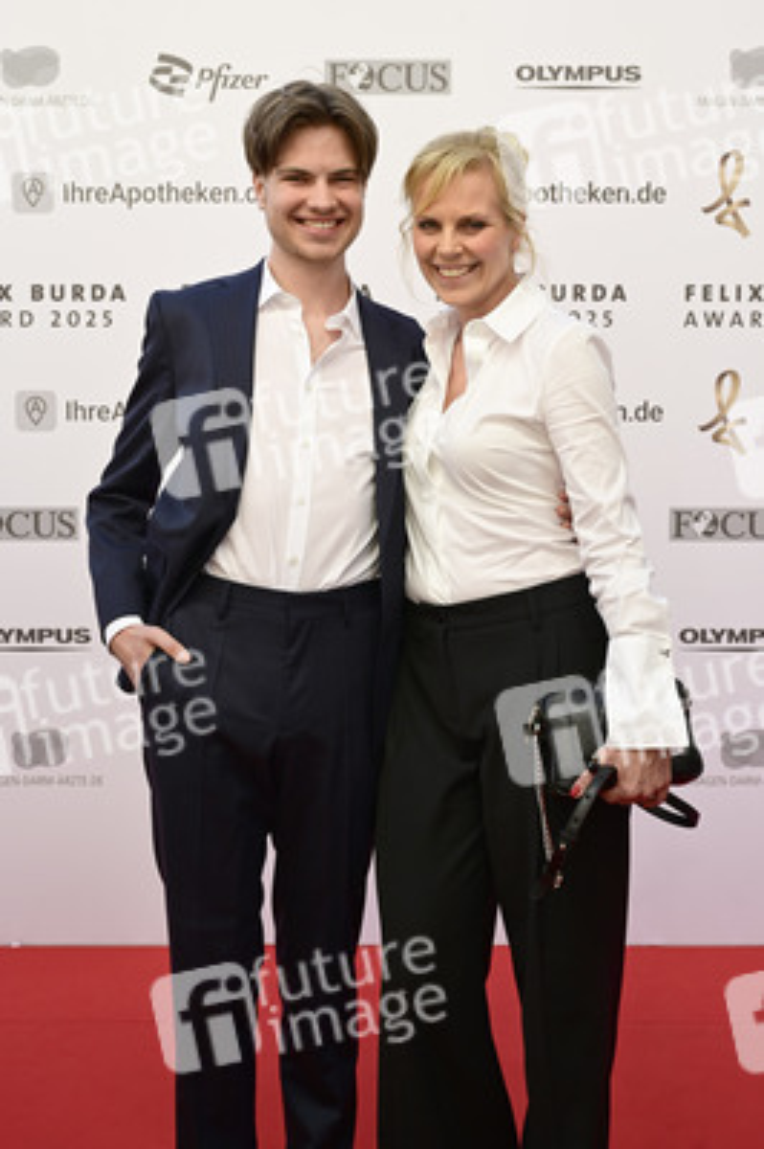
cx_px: 382
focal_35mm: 40
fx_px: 1275
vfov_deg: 48.5
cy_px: 574
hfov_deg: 33.3
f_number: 7.1
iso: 250
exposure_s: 1/200
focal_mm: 40
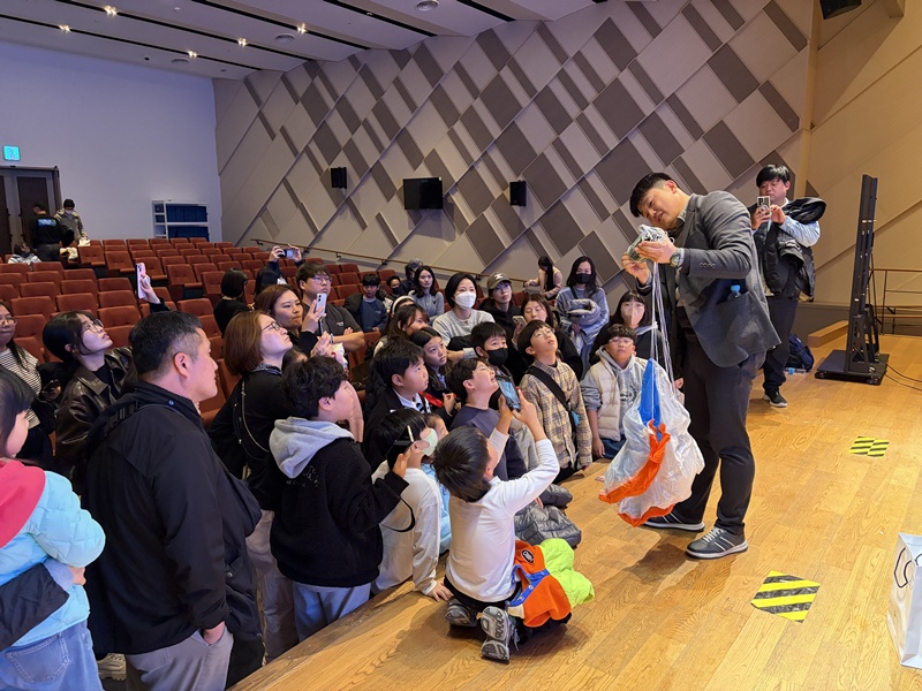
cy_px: 346
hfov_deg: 67.3
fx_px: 693
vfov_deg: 53.1
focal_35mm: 26
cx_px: 461
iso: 500
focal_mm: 5.96
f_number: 1.6
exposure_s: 1/60
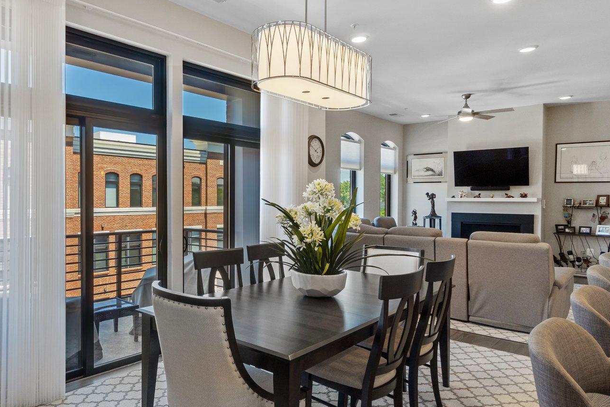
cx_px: 212
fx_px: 407
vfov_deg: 53.1
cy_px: 207
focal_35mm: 24
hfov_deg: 71.9
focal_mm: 10
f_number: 8
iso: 200
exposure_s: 1/10
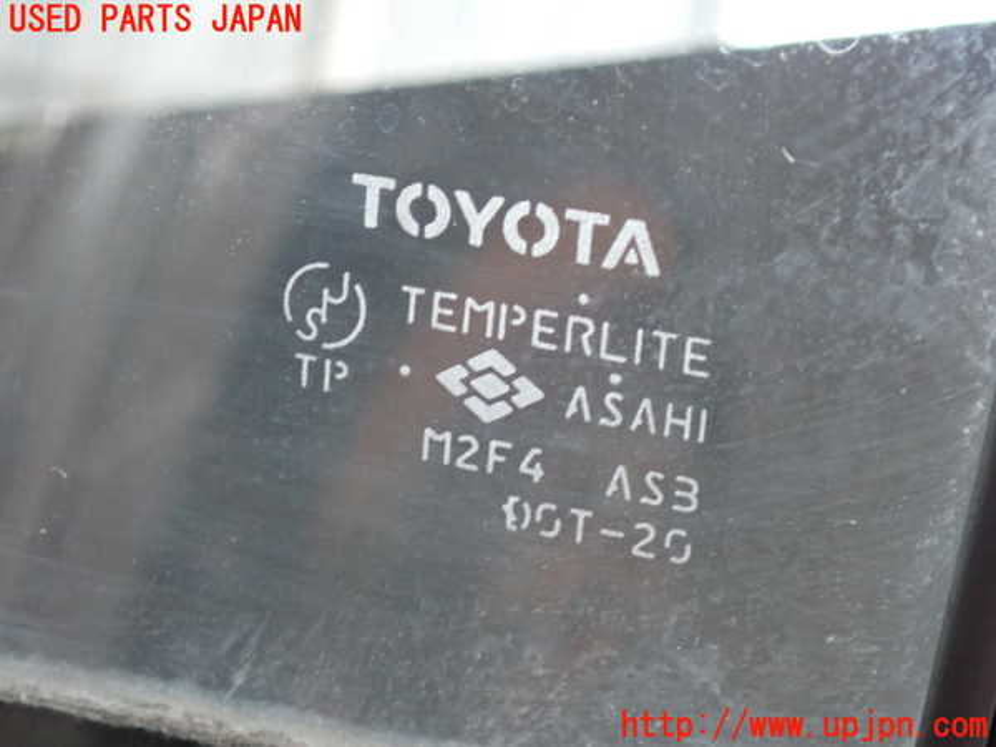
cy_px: 374
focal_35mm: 100
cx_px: 498
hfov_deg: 19.6
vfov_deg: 14.8
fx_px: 2877
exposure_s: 1/40
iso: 800
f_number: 4.9
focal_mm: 18
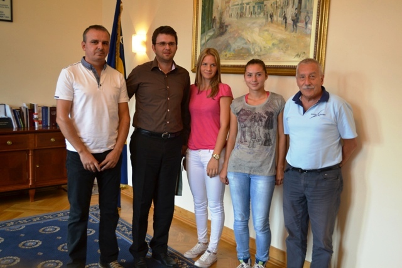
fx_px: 402
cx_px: 201
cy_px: 134
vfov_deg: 36.9
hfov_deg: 53.1
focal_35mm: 36
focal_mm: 24
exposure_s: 1/60
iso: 400
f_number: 4
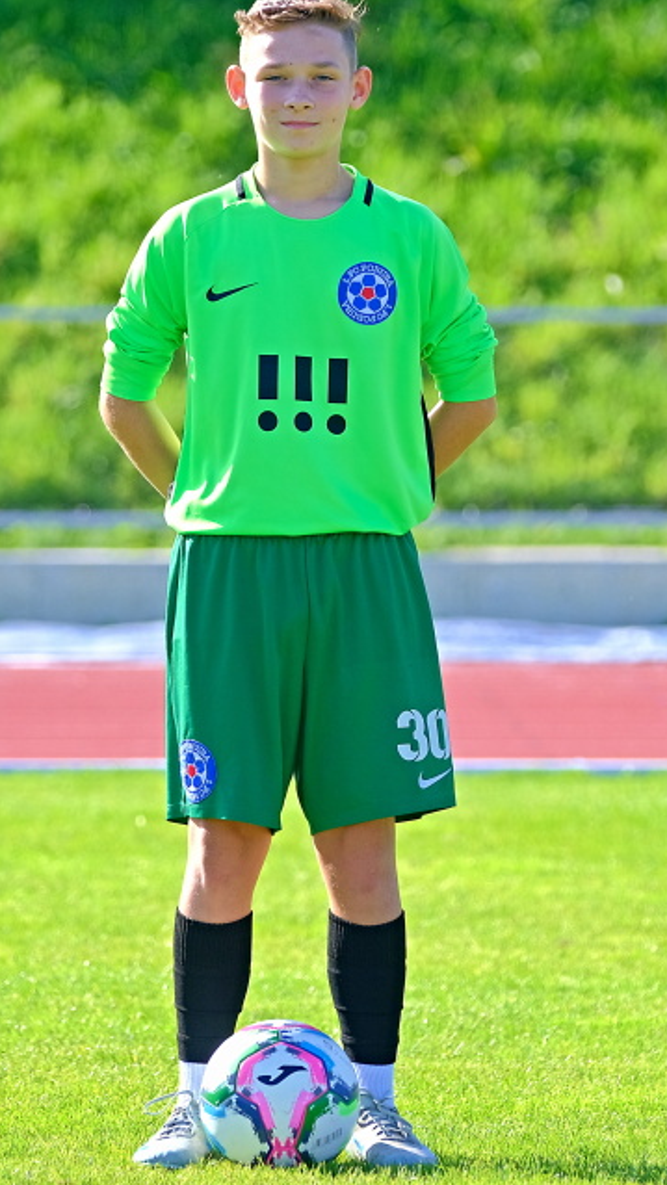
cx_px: 281
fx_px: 6255
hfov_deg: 6.1
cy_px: 575
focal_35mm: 199
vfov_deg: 10.8
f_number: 2.8
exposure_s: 1/1300
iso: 320
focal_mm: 115
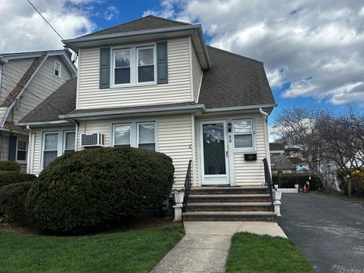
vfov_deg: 51.4
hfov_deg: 65.3
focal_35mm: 27
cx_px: 188
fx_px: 284
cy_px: 133
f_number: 1.5
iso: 50
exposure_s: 1/3077
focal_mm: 5.7
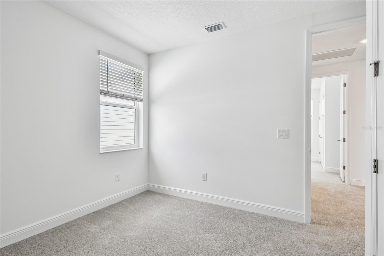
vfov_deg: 70.4
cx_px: 192
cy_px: 128
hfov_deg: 93.3
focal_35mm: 17
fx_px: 181
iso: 100
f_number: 7.1
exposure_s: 1/40
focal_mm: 11.5
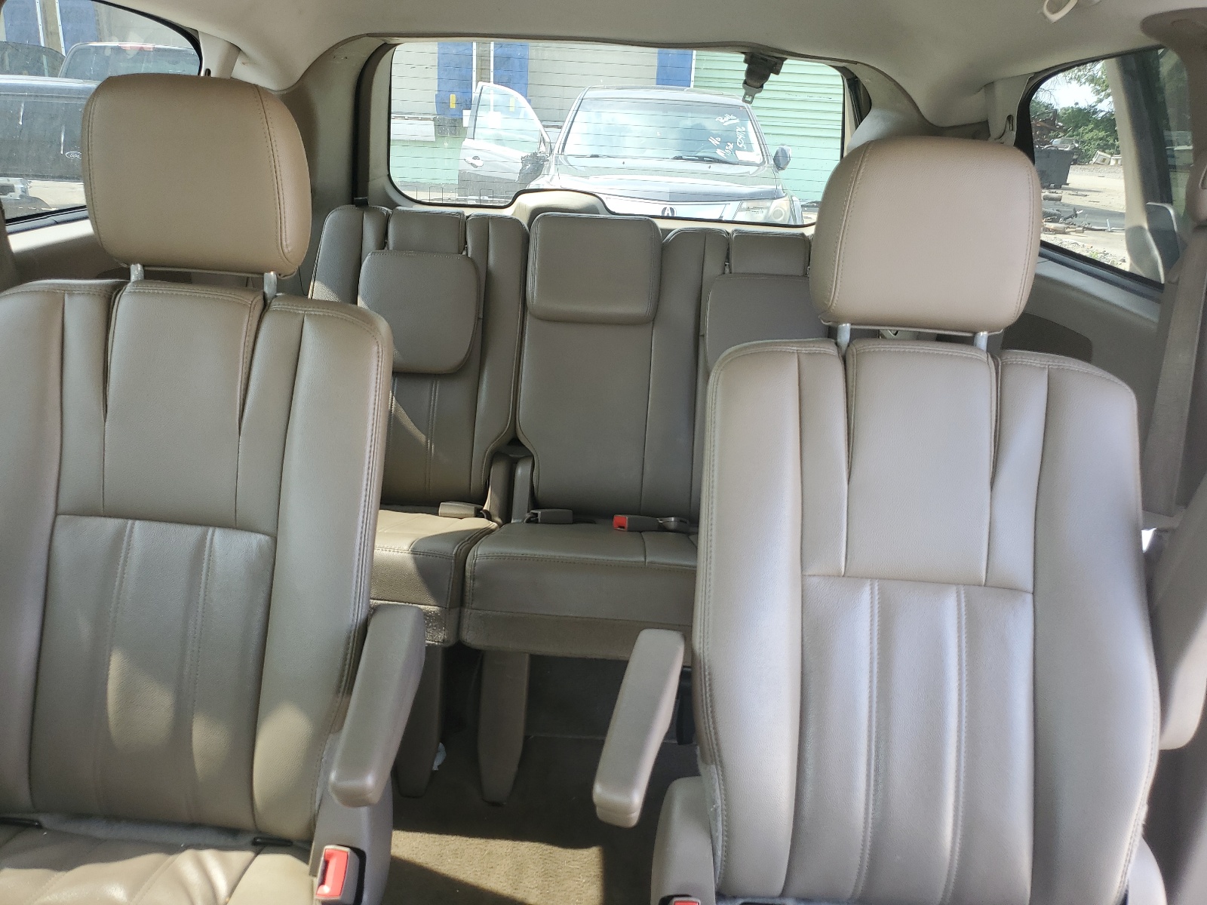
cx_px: 604
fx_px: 907
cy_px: 452
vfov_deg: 53.1
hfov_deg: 67.3
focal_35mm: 26
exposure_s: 1/120
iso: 52
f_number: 1.5
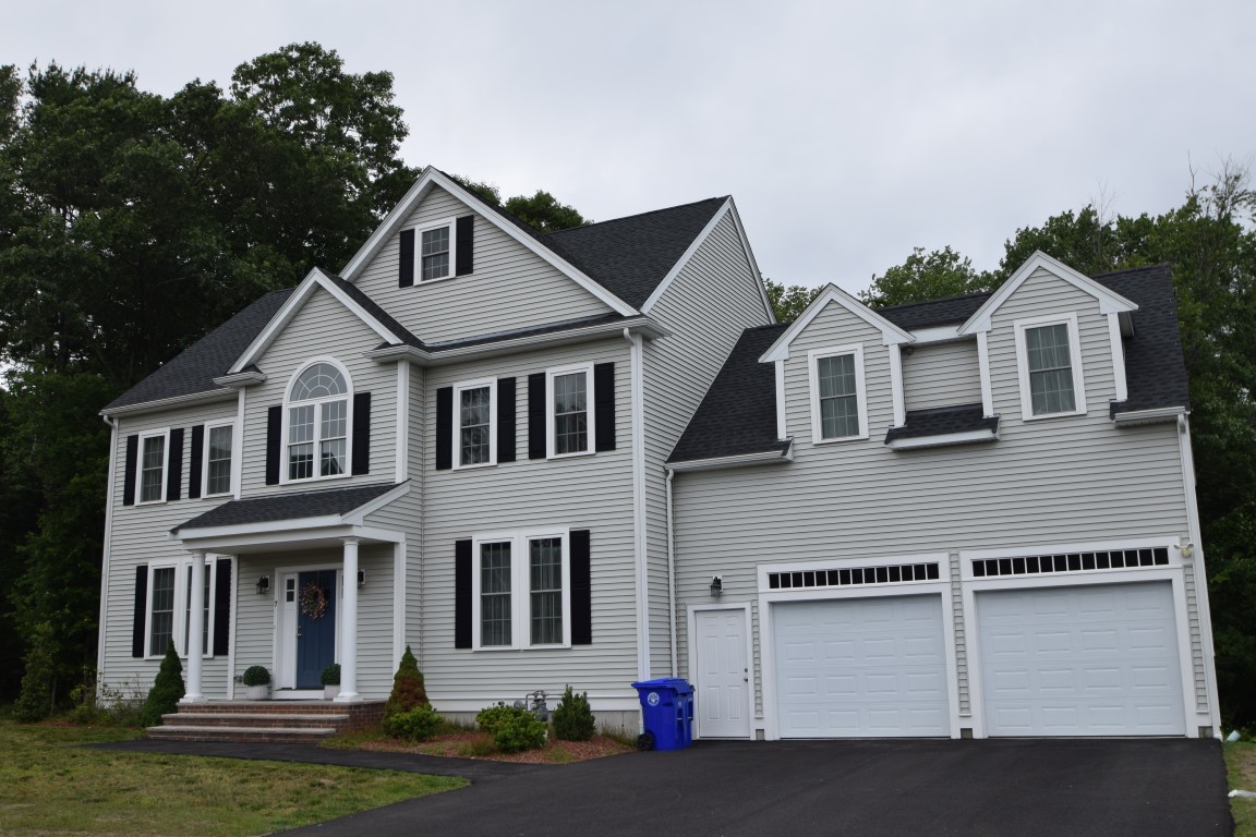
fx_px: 1151
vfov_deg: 40.0
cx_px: 628
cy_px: 418
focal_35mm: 33
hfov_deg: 57.2
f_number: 9
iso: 200
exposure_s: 1/320
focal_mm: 22
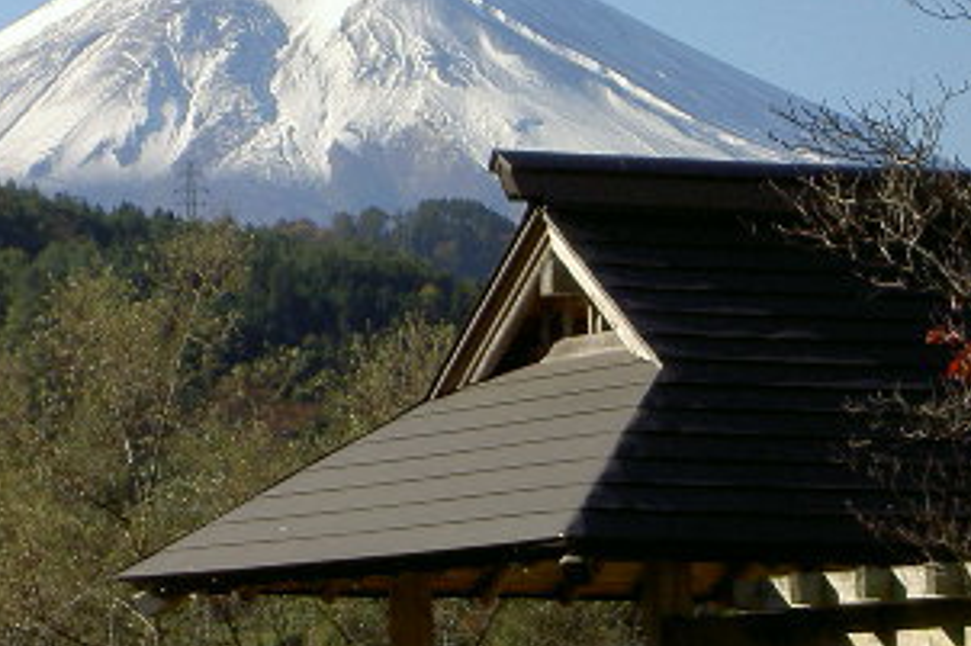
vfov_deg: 6.1
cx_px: 193
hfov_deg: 9.1
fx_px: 6065
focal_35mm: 225
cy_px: -42
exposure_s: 1/400
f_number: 4.9
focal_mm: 16.8
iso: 50
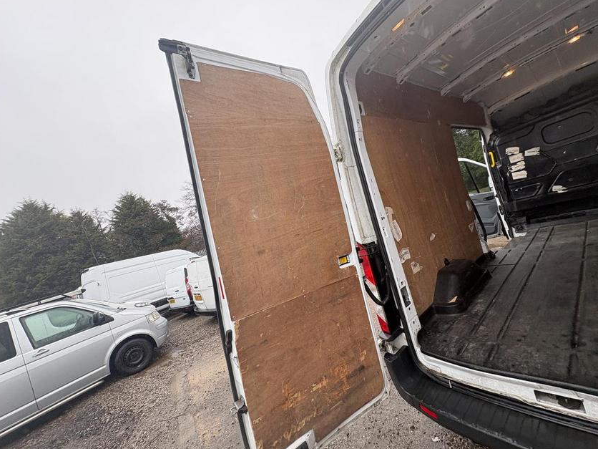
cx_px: 305
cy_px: 222
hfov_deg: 98.2
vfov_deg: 81.7
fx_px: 259
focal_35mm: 15
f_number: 2.2
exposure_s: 1/99
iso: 40
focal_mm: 2.22
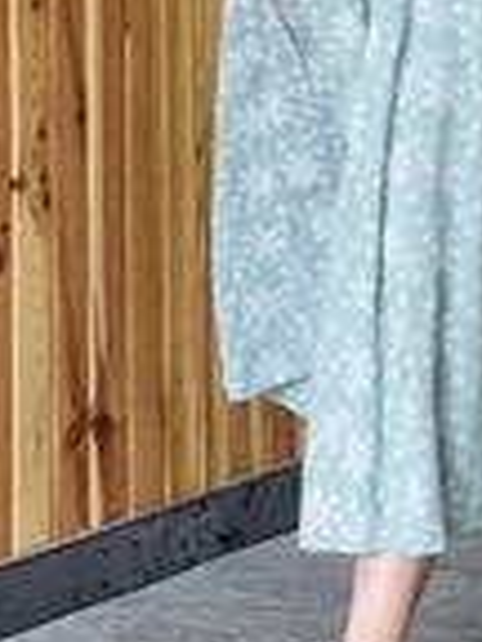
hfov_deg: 8.3
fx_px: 3305
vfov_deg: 10.8
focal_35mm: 178
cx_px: 353
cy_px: -216
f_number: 1.78
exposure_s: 1/50
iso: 160
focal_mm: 6.76
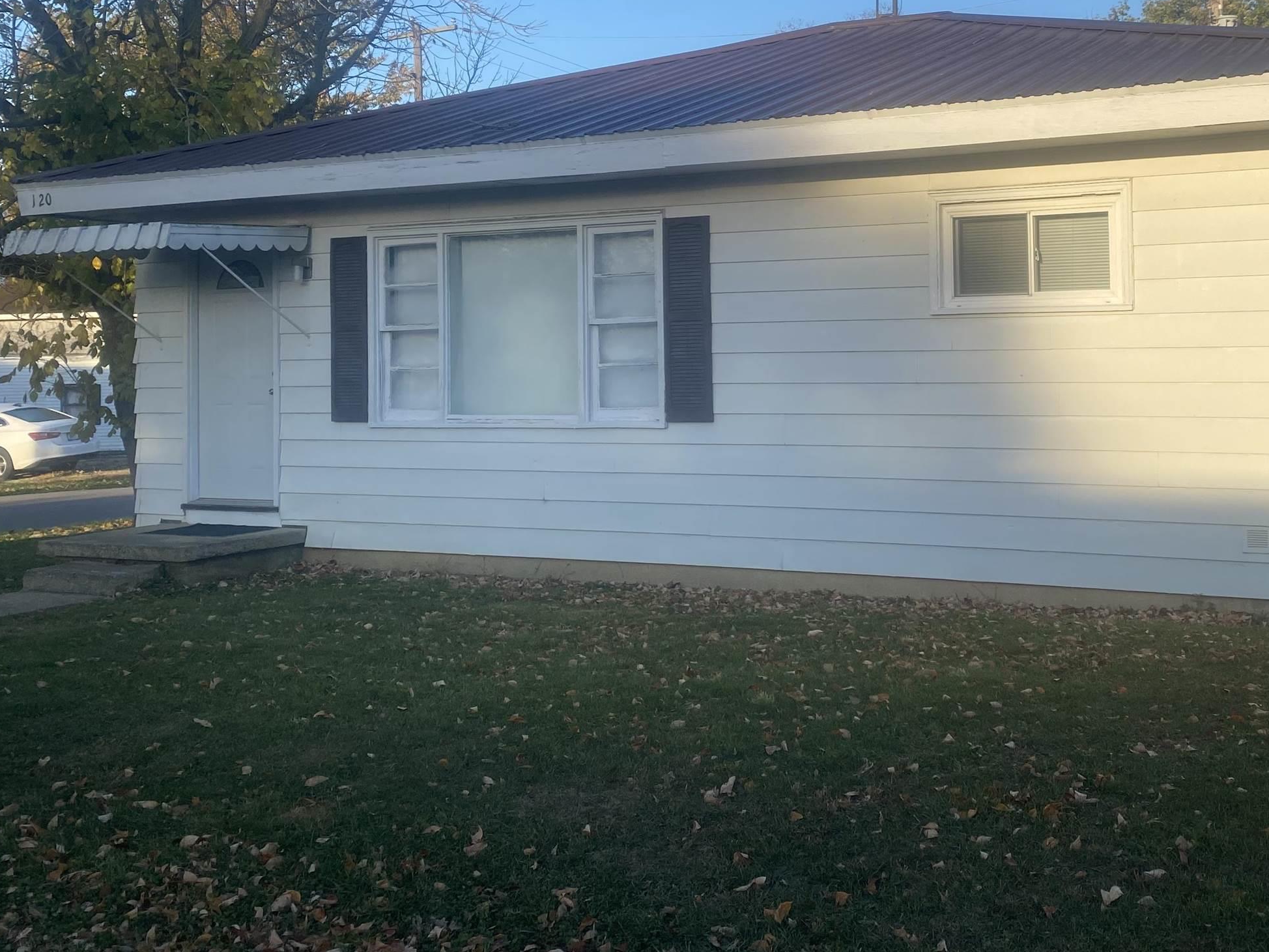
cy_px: 317
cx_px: 868
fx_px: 1503
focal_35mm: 41
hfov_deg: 44.9
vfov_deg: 34.8
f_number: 1.8
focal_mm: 4.25
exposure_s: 1/1245
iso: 32
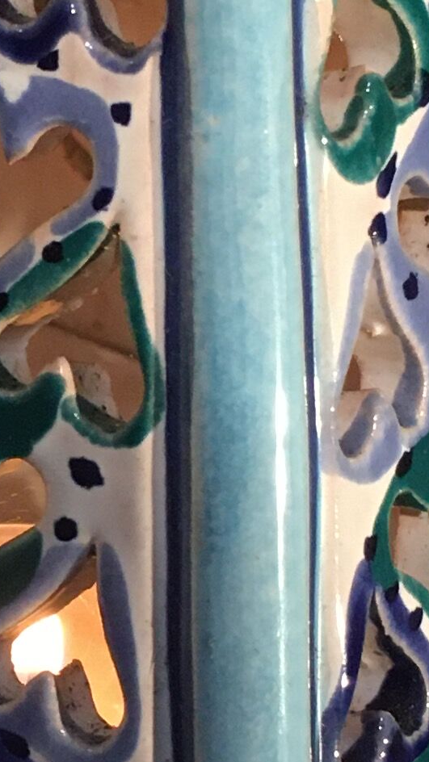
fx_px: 2730
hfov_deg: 8.9
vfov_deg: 15.9
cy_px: 477
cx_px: -32
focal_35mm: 135
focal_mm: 4.15
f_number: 2.2
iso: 200
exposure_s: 1/33
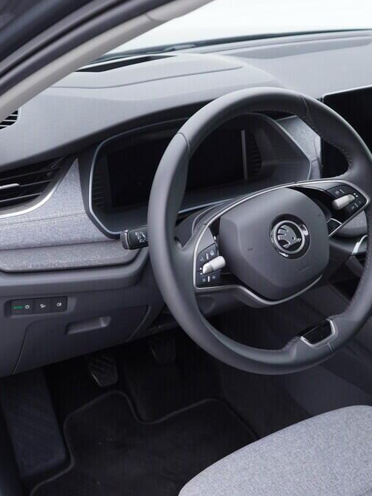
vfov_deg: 36.2
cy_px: 249
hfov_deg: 27.4
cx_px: 247
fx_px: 759
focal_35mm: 53
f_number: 2.8
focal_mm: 24
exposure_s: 1/40
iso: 200
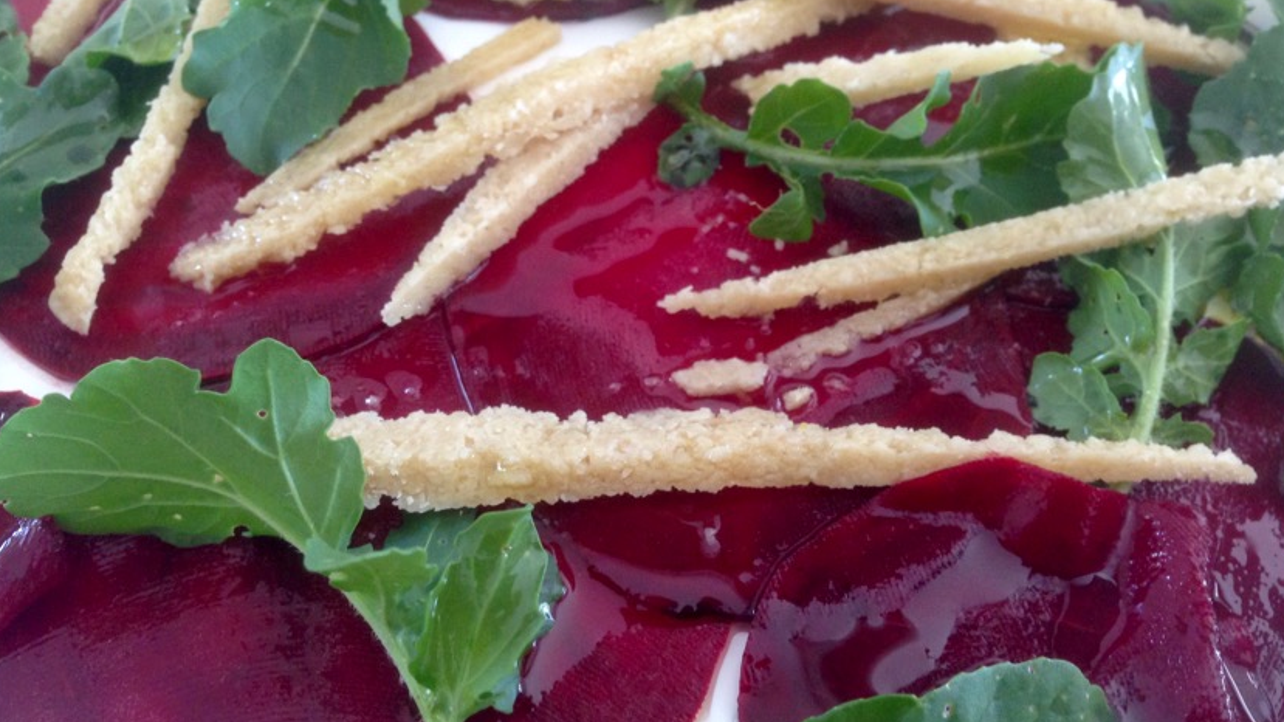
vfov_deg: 31.9
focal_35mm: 37
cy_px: 407
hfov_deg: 54.0
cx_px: 653
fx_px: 1260
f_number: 2.4
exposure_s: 1/20
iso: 125
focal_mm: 4.12
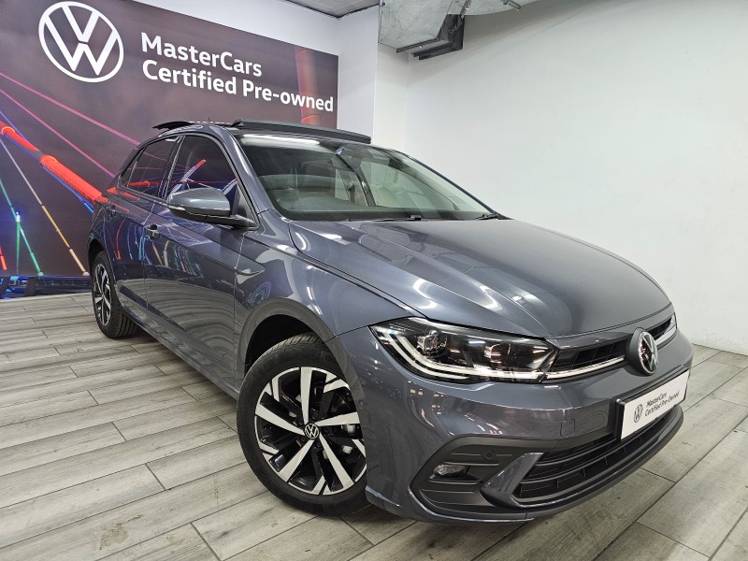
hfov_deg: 73.9
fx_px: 497
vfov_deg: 58.9
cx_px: 374
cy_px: 280
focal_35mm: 23
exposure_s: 1/100
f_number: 1.7
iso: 500
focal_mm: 6.3
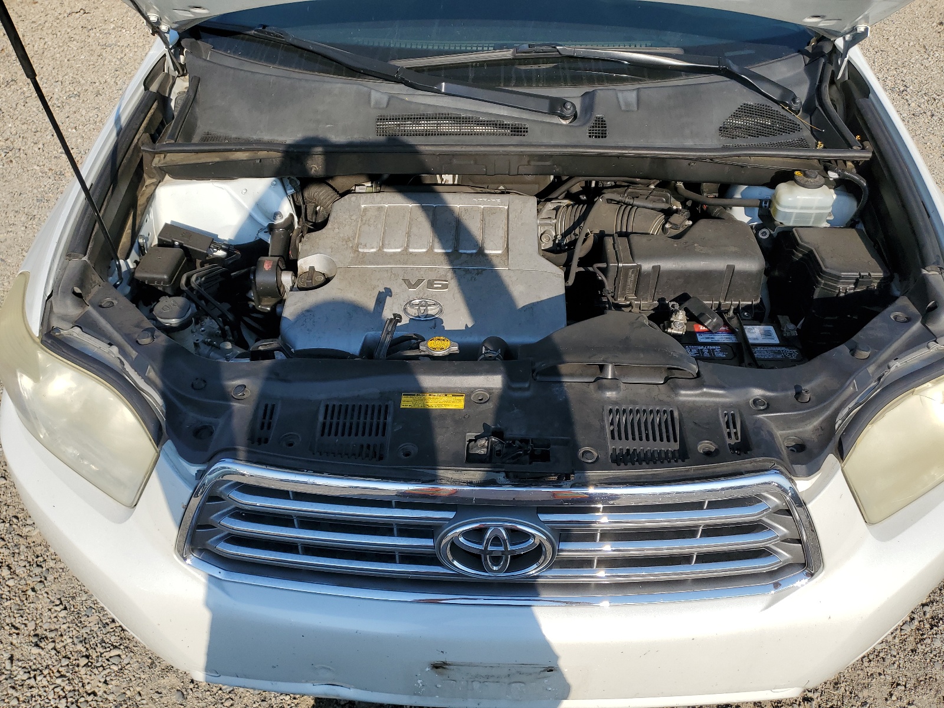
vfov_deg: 53.1
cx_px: 472
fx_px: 709
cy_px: 354
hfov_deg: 67.3
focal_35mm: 26
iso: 50
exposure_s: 1/3333
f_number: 1.5
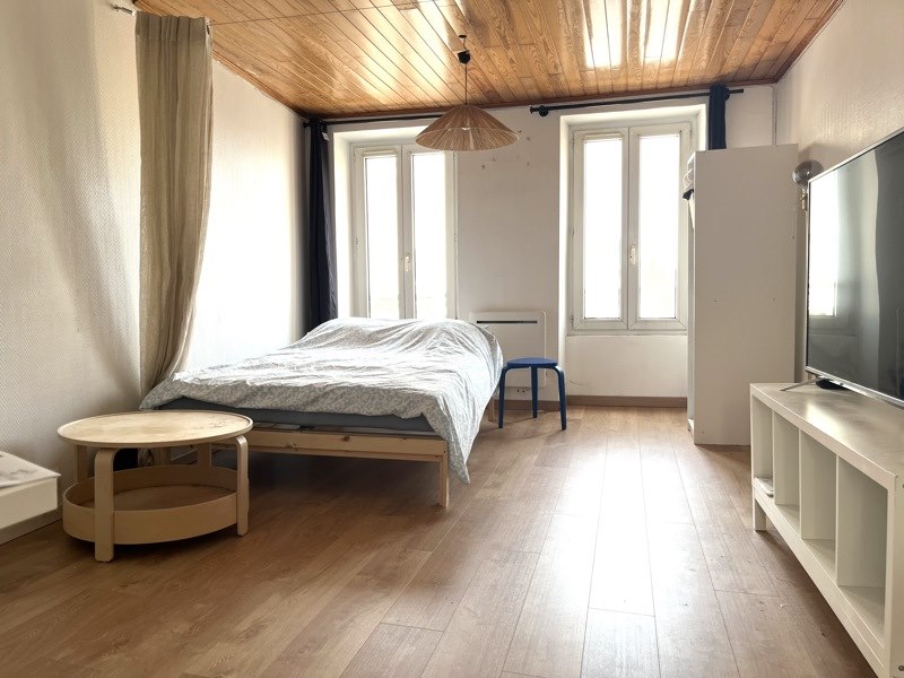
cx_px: 452
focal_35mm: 26
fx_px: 679
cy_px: 339
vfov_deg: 53.1
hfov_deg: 67.3
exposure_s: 1/122
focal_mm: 5.1
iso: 40
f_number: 1.6
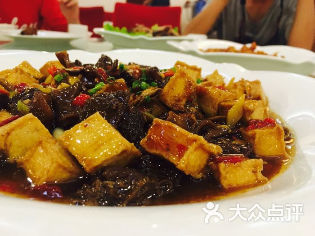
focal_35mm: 29
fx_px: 264
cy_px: 118
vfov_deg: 48.2
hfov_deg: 61.7
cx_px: 158
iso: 250
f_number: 2.2
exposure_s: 1/33
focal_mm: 4.15
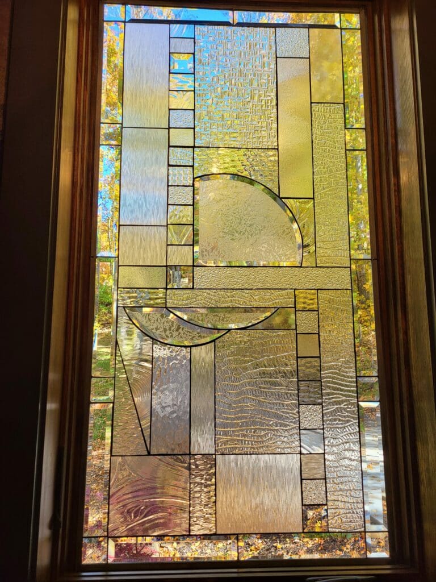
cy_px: 291
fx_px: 437
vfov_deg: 67.3
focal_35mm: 26
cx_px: 218
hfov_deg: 53.1
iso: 40
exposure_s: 1/131
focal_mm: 5.4
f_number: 1.8
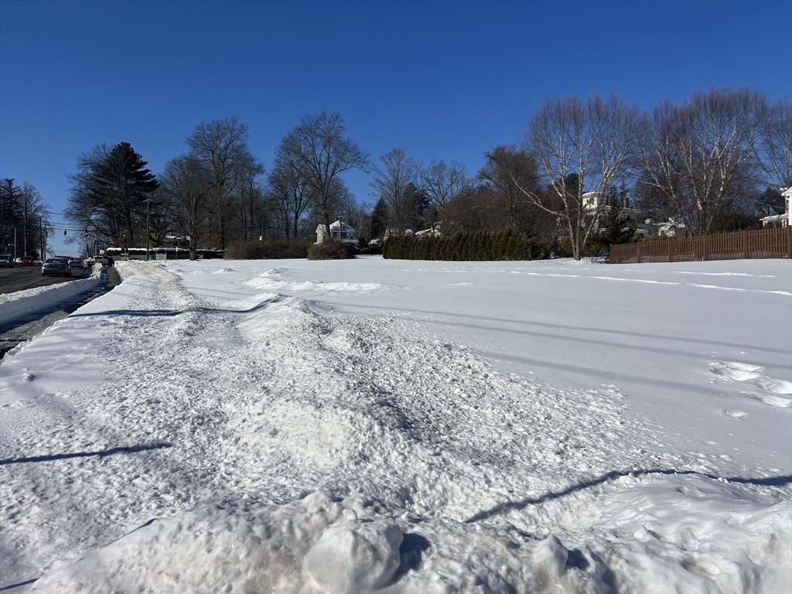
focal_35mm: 26
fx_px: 595
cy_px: 297
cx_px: 396
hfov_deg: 67.3
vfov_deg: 53.1
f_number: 1.6
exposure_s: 1/13333
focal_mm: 5.1
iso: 50
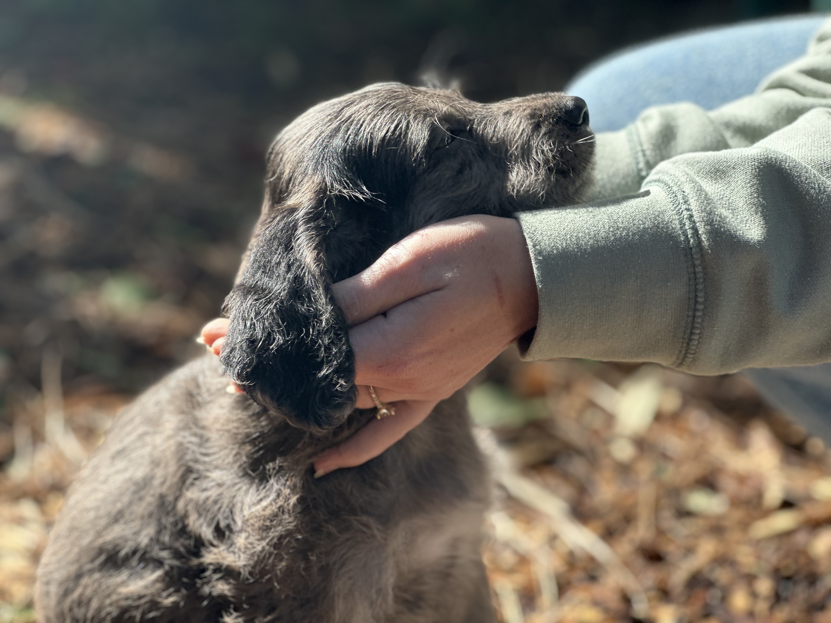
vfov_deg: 19.1
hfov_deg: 25.3
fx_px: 1848
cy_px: 312
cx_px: 416
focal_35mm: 77
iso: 25
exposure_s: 1/150
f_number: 2.8
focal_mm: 9
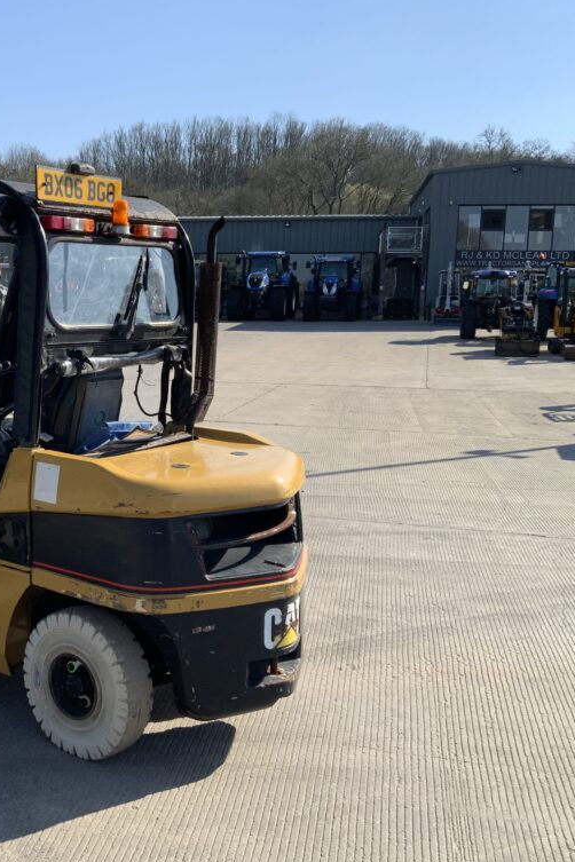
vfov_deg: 47.4
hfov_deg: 31.6
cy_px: 434
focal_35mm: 41
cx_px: 100
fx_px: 982
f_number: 1.8
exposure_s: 1/1377
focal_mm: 3
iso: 16
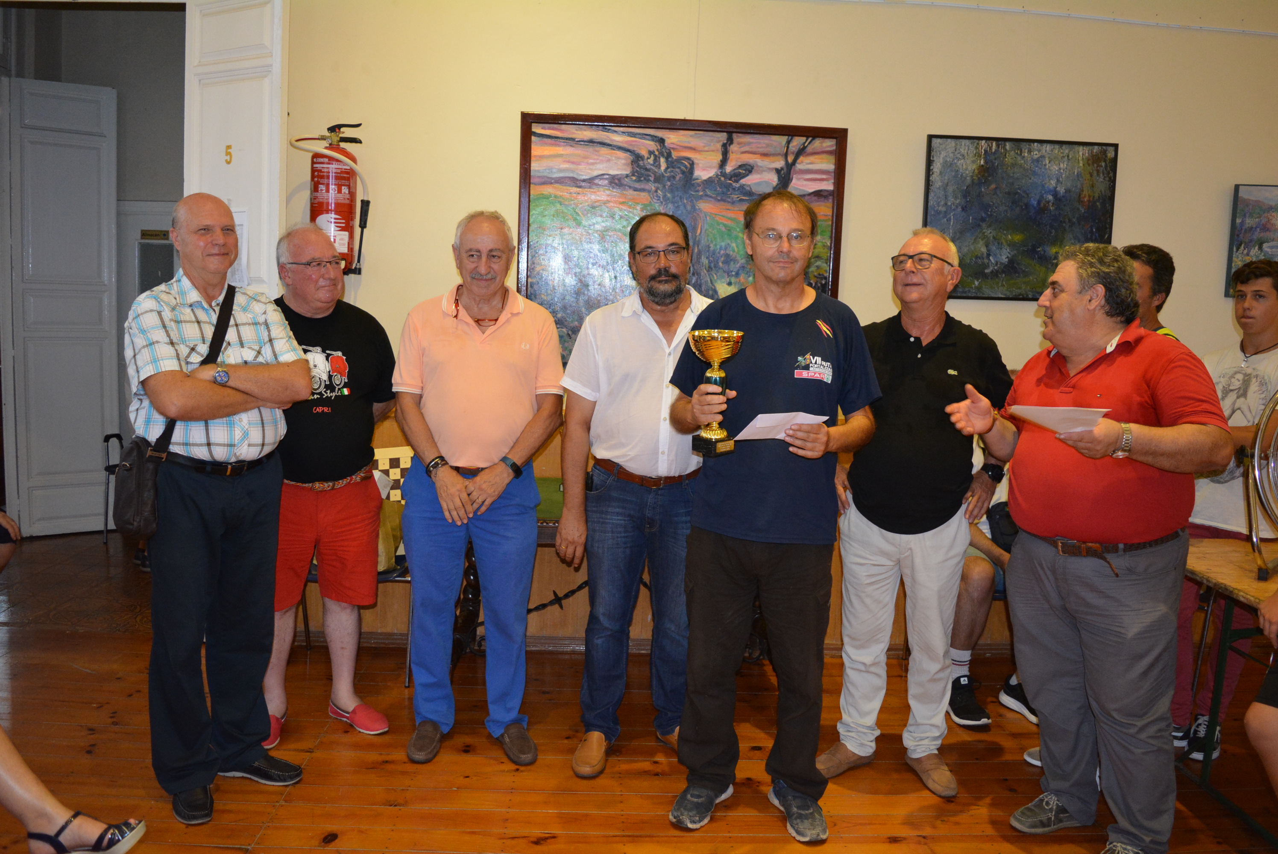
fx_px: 959
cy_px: 427
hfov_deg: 67.3
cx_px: 639
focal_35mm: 27
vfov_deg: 48.0
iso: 1800
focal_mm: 18
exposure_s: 1/60
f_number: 3.5
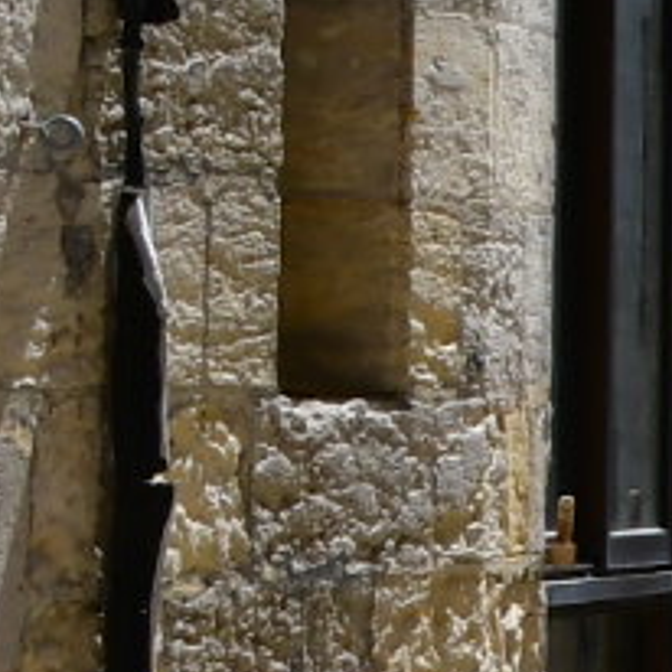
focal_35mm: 347
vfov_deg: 5.0
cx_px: 2411
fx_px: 7621
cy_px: 108
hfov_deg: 4.7
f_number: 10
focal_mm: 26
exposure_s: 1/400
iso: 200
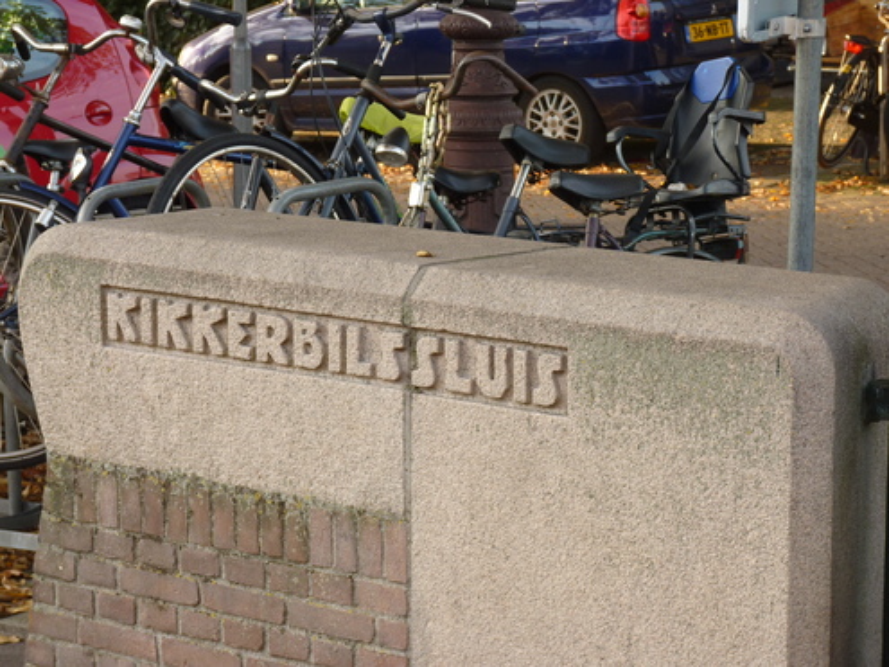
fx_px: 3441
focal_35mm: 134
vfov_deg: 11.1
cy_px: 334
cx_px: 444
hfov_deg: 14.7
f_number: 3.6
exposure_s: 1/60
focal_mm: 23.7
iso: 80
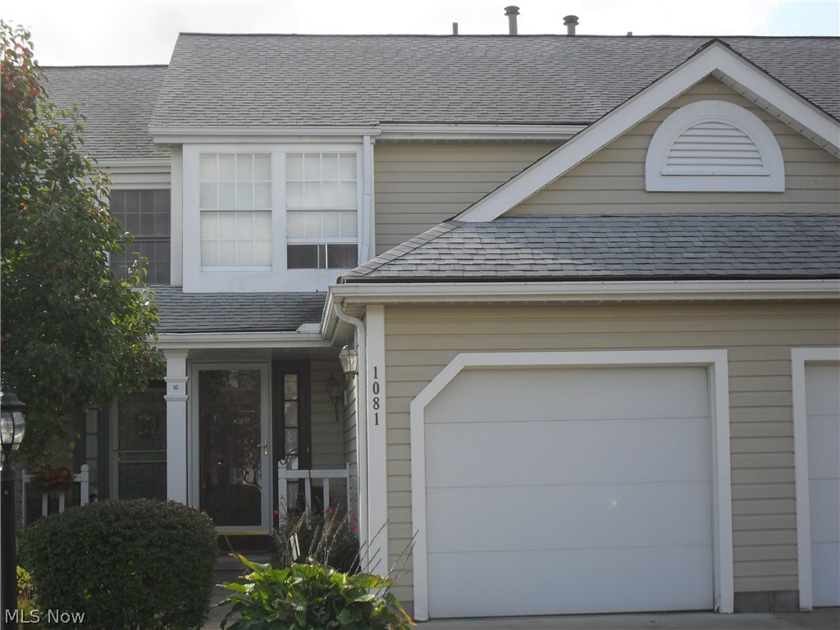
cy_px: 315
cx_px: 420
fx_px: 1602
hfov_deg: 29.4
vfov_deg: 22.3
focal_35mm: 66
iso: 100
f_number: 4.6
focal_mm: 11.7
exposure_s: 1/250
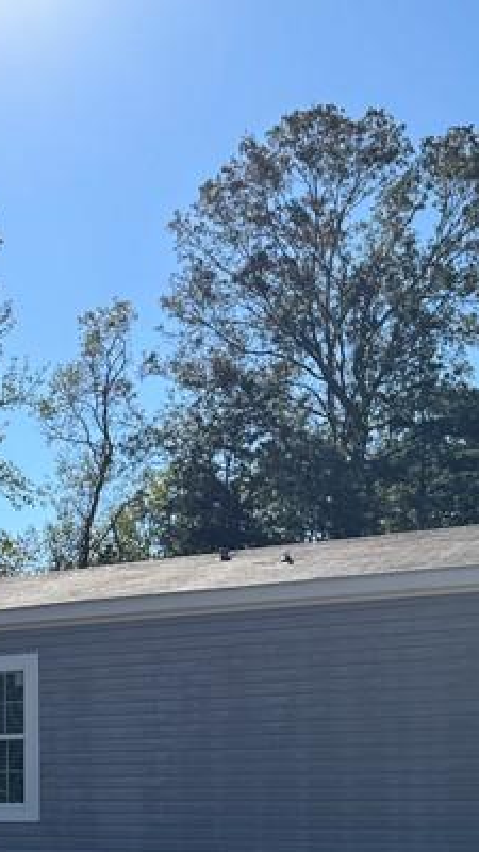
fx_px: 1513
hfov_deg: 16.5
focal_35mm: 67
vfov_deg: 30.3
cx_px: -232
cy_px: 733
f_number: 1.78
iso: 80
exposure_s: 1/4049
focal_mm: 6.76
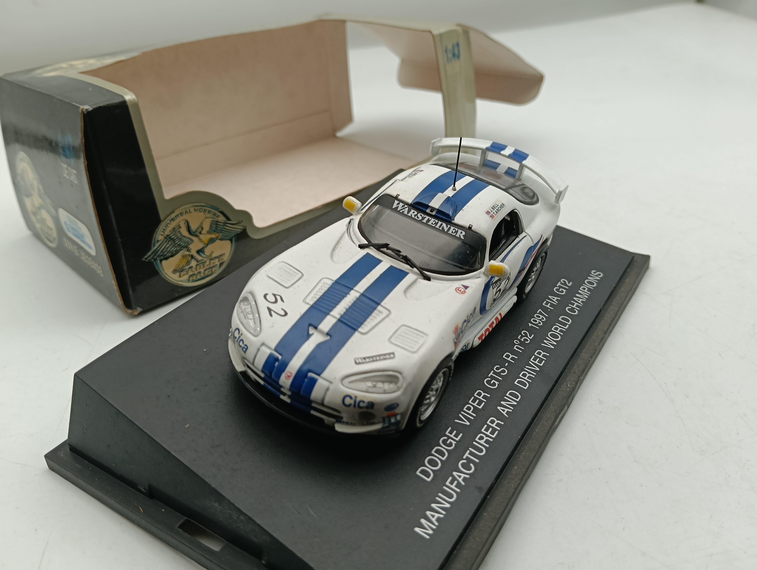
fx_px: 591
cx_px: 378
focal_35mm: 27
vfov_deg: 51.5
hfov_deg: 65.2
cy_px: 285
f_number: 1.8
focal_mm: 3.98
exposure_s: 1/33.3
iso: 80
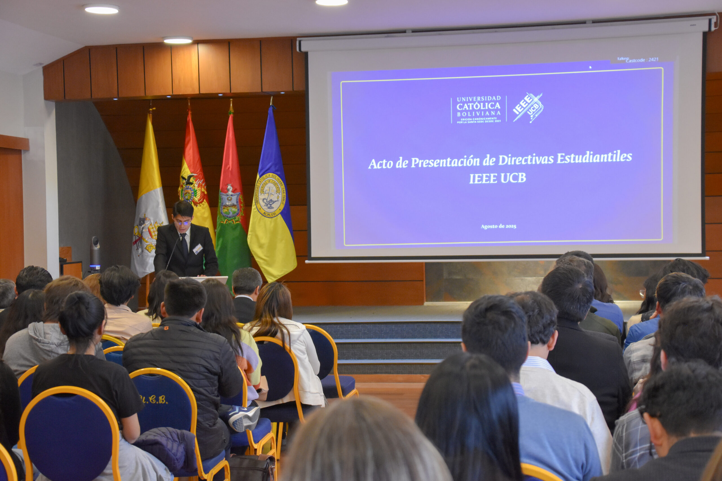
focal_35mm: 75
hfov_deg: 27.0
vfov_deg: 18.2
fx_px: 1504
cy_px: 240
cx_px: 361
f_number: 4.8
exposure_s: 1/60
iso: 2000
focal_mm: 50
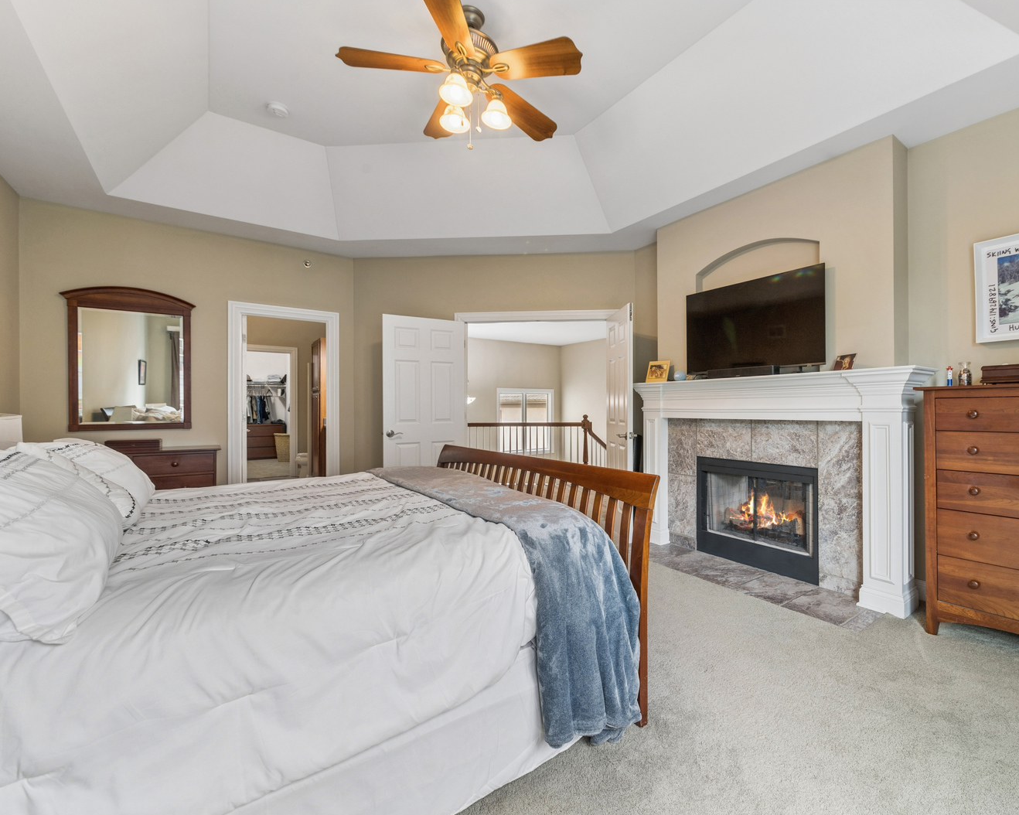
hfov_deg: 95.8
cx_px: 602
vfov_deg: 84.0
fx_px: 452
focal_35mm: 15
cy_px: 409
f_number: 10
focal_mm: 13
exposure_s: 1/15
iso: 250
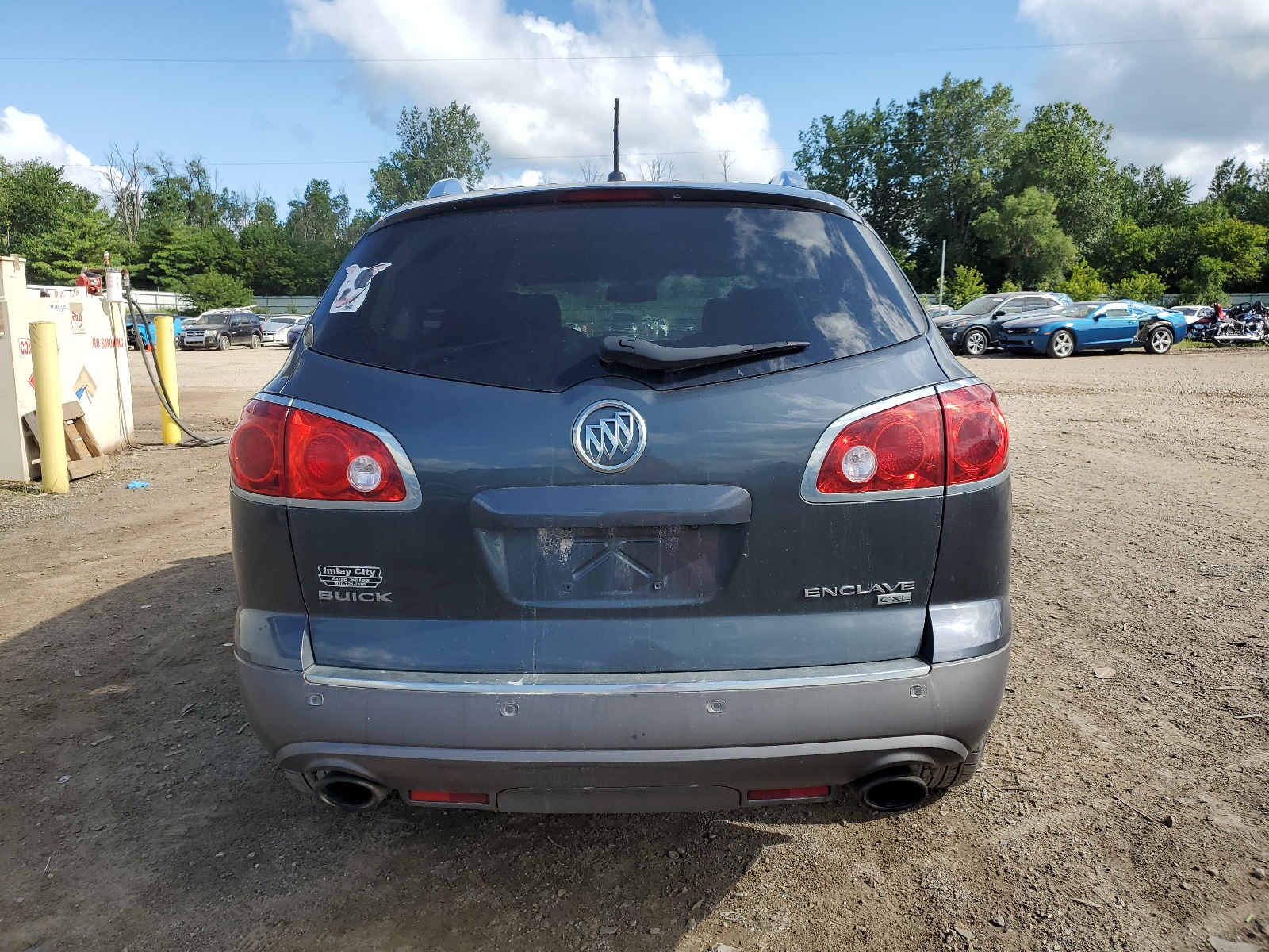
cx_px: 634
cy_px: 476
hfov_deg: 67.3
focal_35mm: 26
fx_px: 953
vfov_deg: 53.1
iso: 50
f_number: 1.5
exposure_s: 1/2500
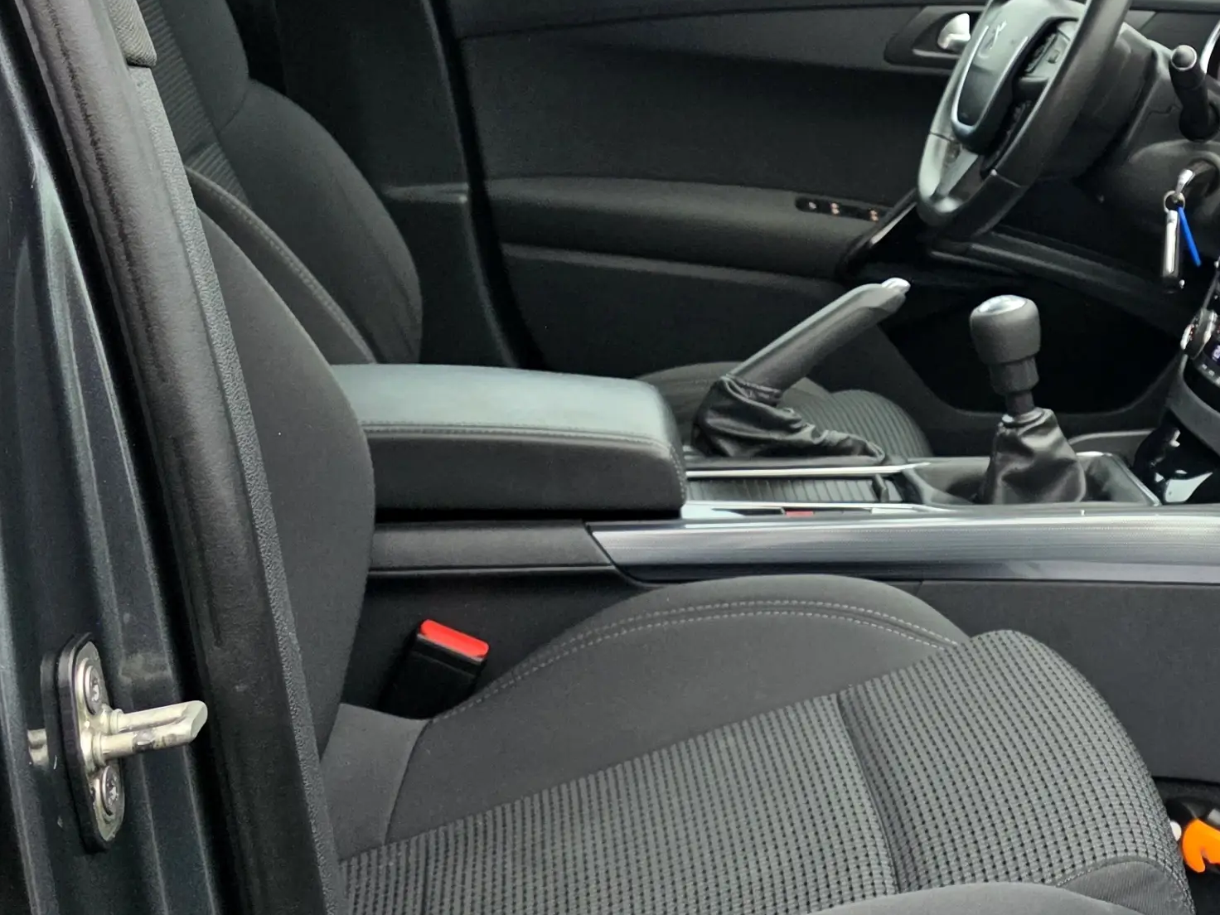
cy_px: 148
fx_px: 2115
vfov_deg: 23.9
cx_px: 1167
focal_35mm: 60
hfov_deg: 30.3
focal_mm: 6.3
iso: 160
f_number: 1.7
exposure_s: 1/100
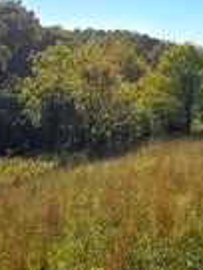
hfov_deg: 21.7
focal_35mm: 61
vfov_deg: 30.7
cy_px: 46
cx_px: 265
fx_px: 477
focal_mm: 2.2
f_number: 2.2
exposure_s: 1/5000
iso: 50
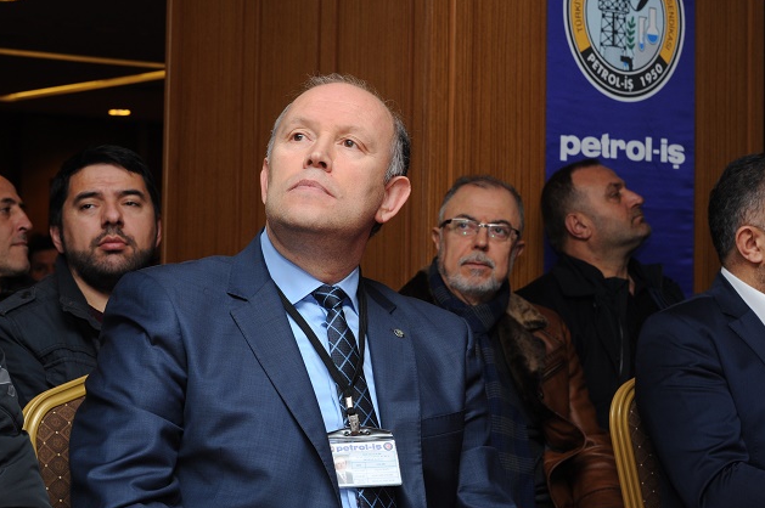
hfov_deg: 22.9
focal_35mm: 89
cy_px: 220
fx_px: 1889
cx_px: 359
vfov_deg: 15.3
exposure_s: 1/80
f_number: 9
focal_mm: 70
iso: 1000
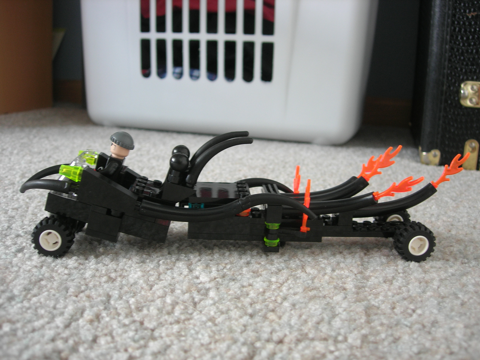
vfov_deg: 37.7
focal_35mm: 38
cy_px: 180
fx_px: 527
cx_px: 240
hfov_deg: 49.0
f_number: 2.8
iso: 64
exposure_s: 1/9.5
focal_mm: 7.8
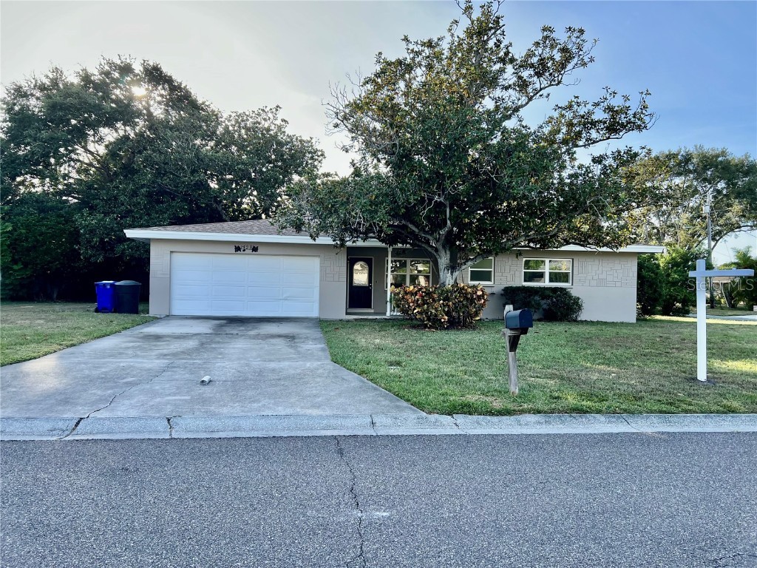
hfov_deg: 67.3
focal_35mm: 26
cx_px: 378
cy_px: 284
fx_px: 569
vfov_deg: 53.1
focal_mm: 5.7
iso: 50
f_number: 1.5
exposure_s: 1/1171
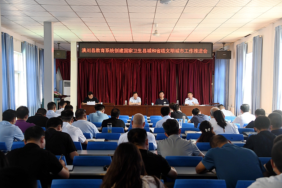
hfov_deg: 43.6
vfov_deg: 29.9
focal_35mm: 45
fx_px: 352
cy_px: 93
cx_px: 142
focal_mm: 44
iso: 360
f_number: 4.2
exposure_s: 1/50
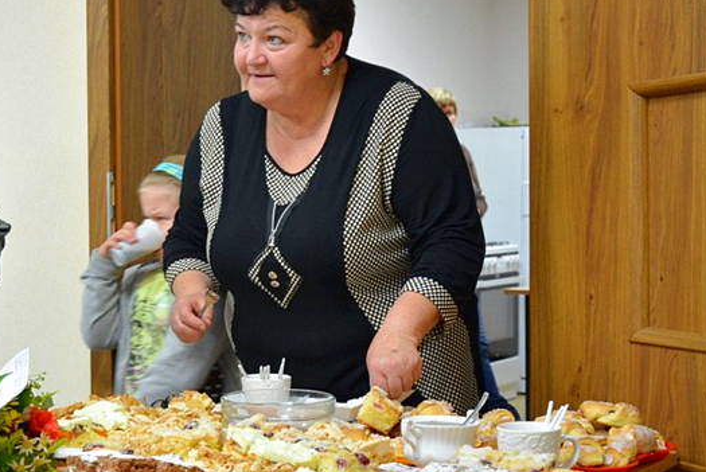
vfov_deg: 20.1
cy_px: 245
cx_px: 144
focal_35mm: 68
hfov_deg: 29.0
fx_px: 1335
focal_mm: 28
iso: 800
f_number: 4
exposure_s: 1/50
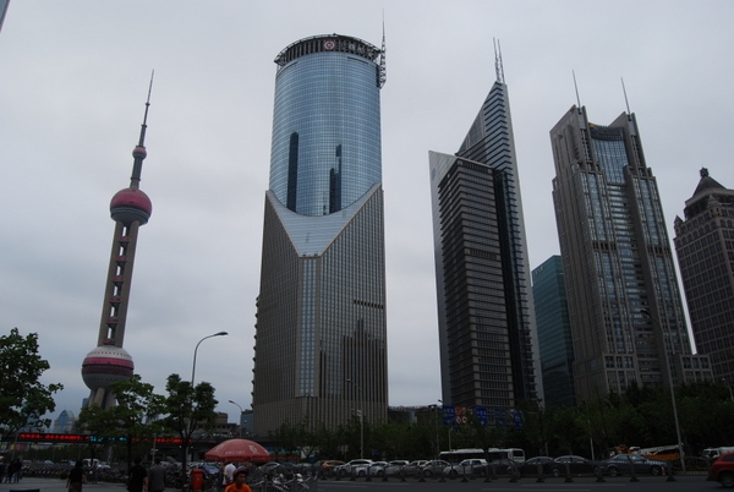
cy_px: 246
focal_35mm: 27
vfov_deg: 48.1
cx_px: 367
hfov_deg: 67.3
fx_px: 551
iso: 100
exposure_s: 1/160
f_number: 6.3
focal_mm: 18
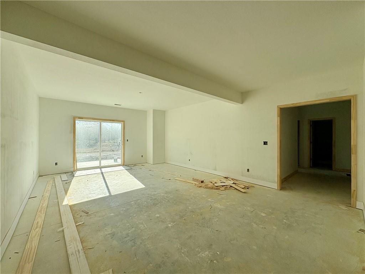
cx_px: 182
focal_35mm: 14
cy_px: 137
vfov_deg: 85.7
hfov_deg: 102.1
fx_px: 148
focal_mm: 2.22
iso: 64
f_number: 2.2
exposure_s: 1/812
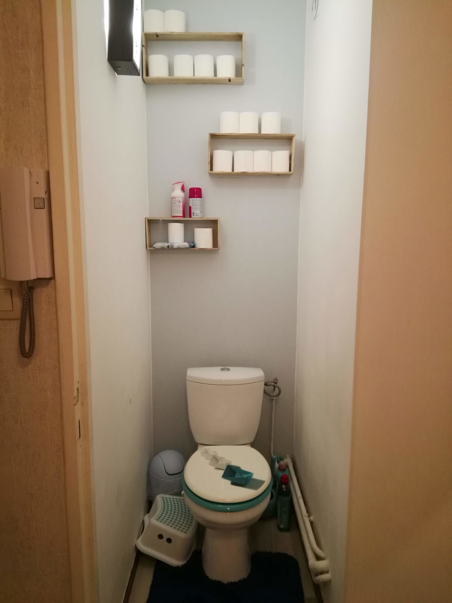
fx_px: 453
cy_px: 302
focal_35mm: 26
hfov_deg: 53.1
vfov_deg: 67.3
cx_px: 226
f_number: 2
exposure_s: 1/33.3
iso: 200
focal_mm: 4.04
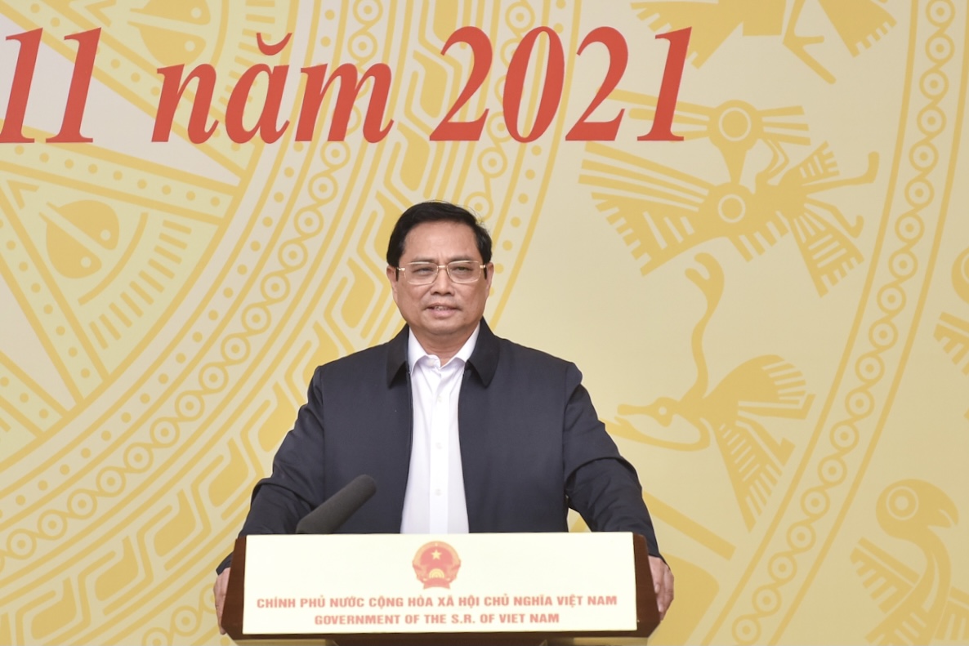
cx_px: 484
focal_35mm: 200
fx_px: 5384
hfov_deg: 10.3
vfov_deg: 6.9
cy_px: 323
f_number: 3.2
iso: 800
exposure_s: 1/250
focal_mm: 200
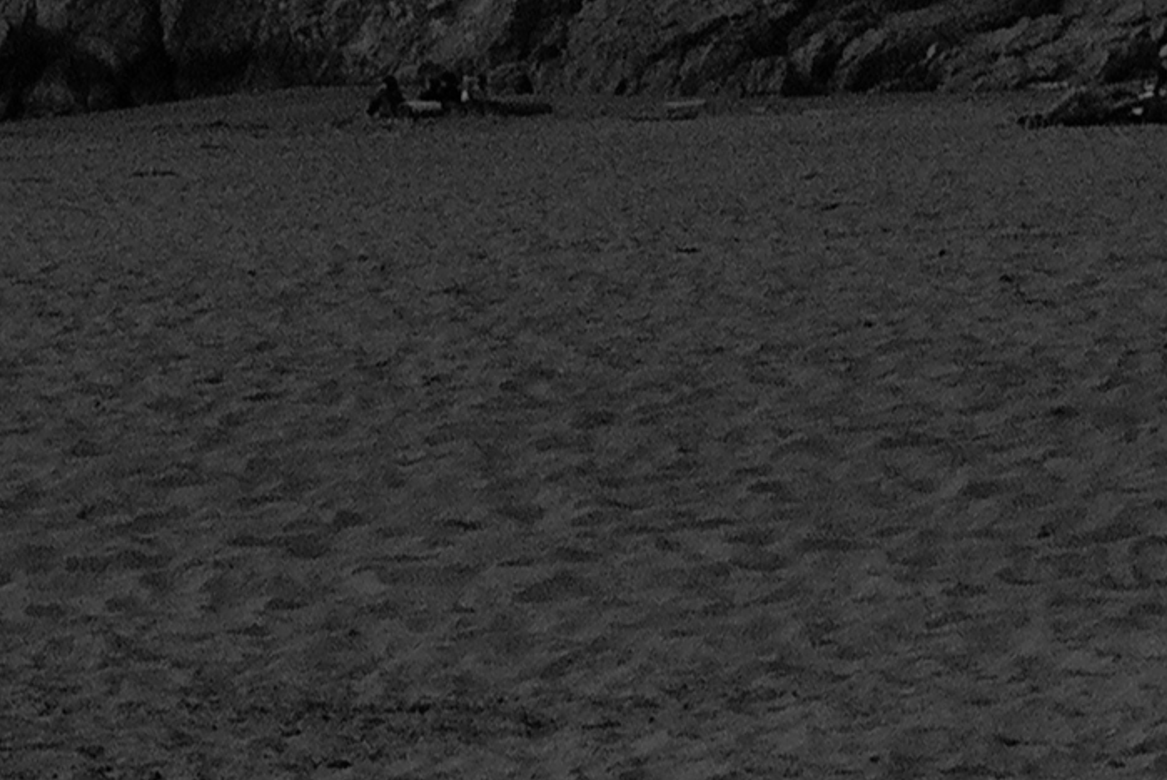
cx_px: -446
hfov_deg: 9.2
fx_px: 7136
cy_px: -555
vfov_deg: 6.1
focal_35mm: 220
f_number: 14
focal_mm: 24
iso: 800
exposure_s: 1/1600
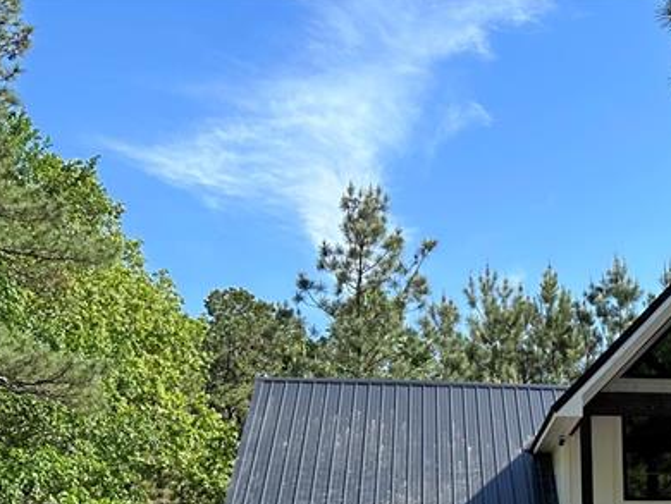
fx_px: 1222
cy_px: 654
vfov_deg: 21.2
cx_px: 750
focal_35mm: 63
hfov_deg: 27.8
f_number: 1.78
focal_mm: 6.86
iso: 80
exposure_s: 1/1812
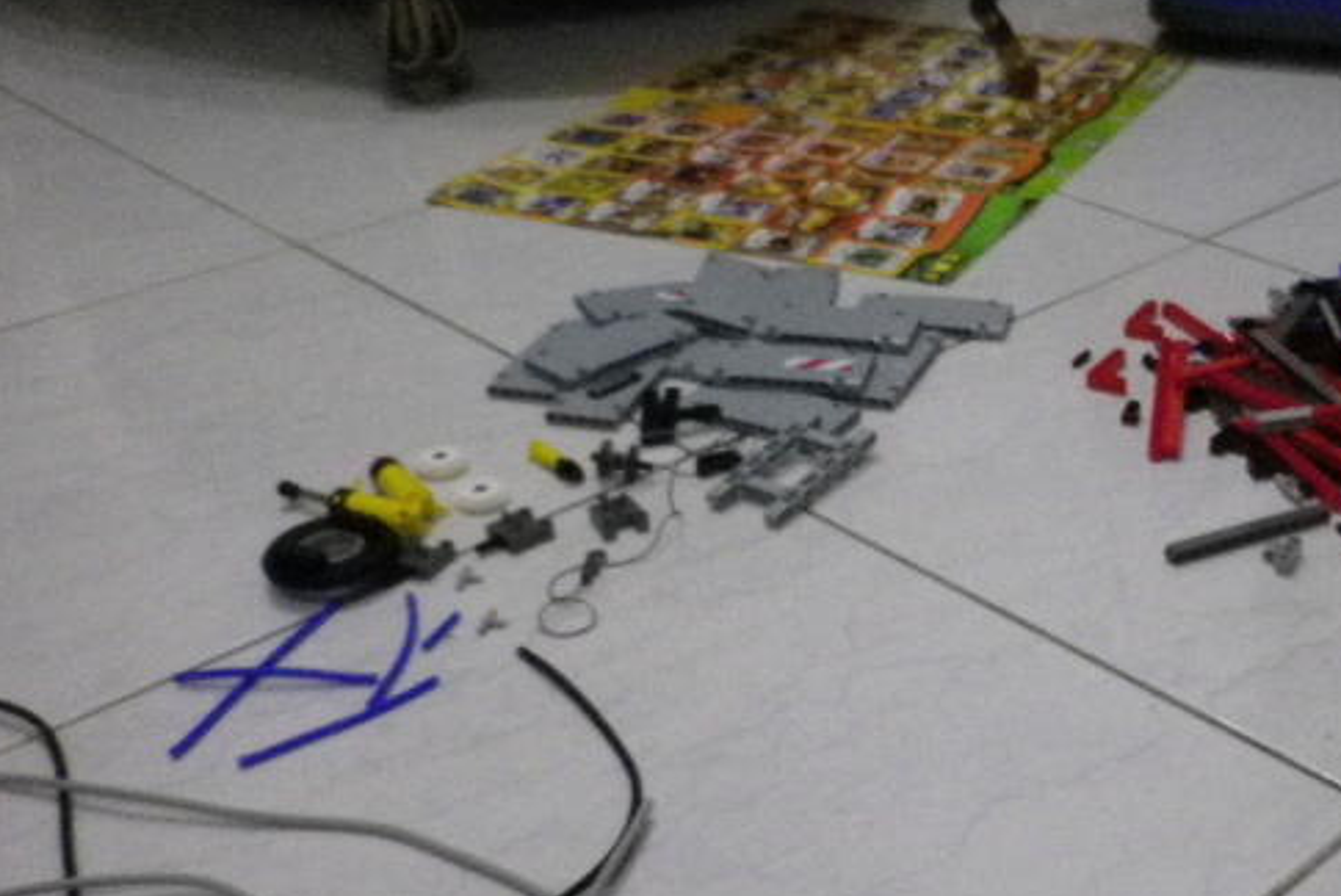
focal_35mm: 48
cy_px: 570
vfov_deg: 28.0
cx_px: 1029
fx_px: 1789
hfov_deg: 39.8
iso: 640
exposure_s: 1/50
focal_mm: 5
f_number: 3.2
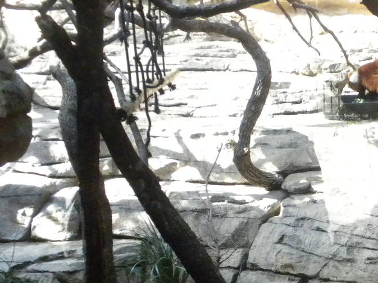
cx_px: 378
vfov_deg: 16.3
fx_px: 961
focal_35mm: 88
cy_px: 317
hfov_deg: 21.5
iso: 467
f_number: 3.5
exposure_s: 1/183
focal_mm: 6.6
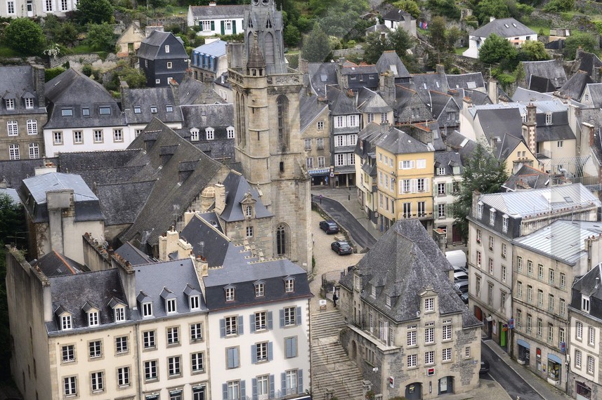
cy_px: 213
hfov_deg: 23.6
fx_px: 1404
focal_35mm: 84
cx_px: 533
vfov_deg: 16.2
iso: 800
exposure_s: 1/200
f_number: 11
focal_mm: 45
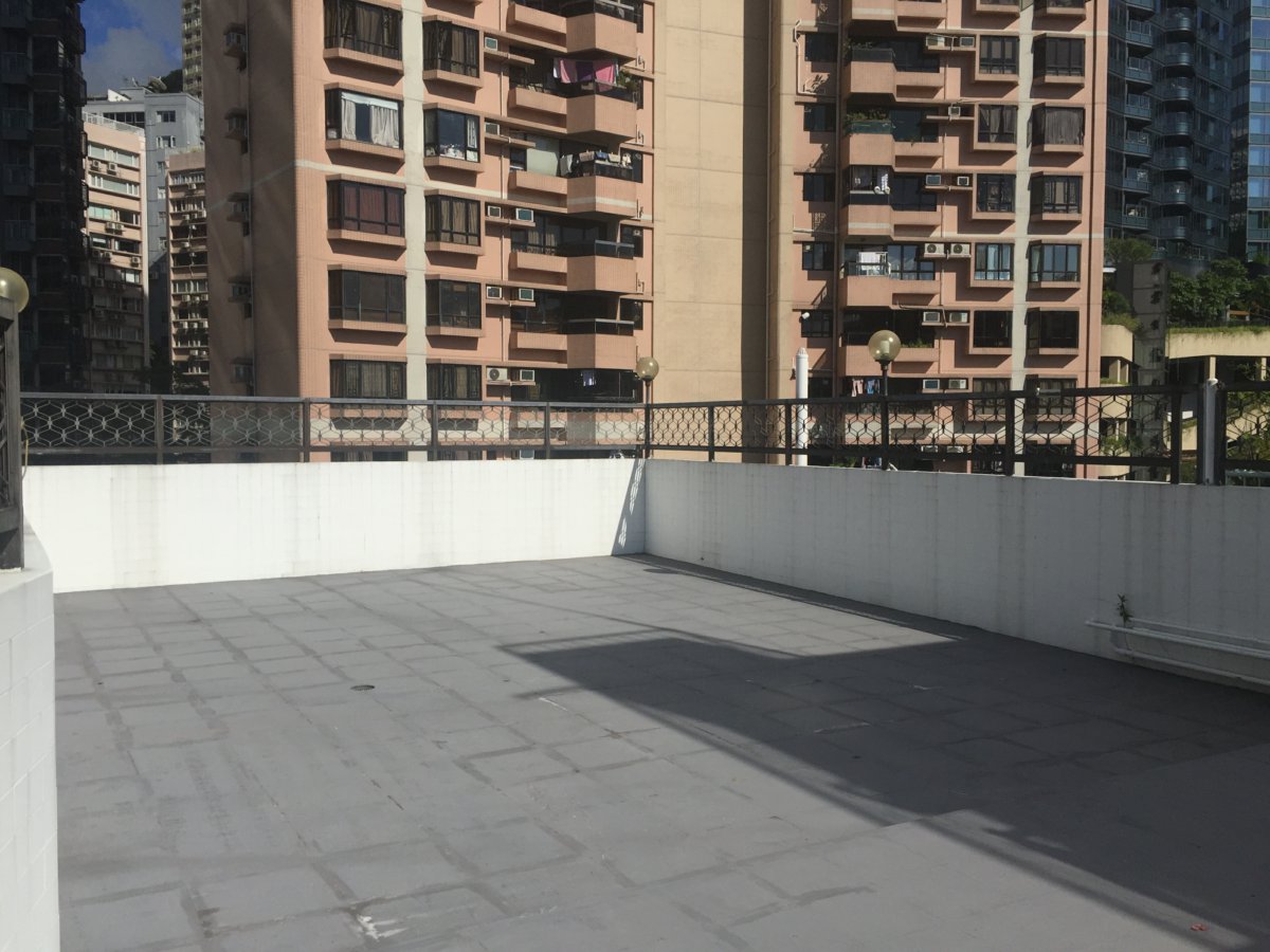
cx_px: 635
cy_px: 476
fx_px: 1064
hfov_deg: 61.7
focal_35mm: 29
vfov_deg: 48.2
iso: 32
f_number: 2.2
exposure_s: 1/5650
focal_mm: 4.15
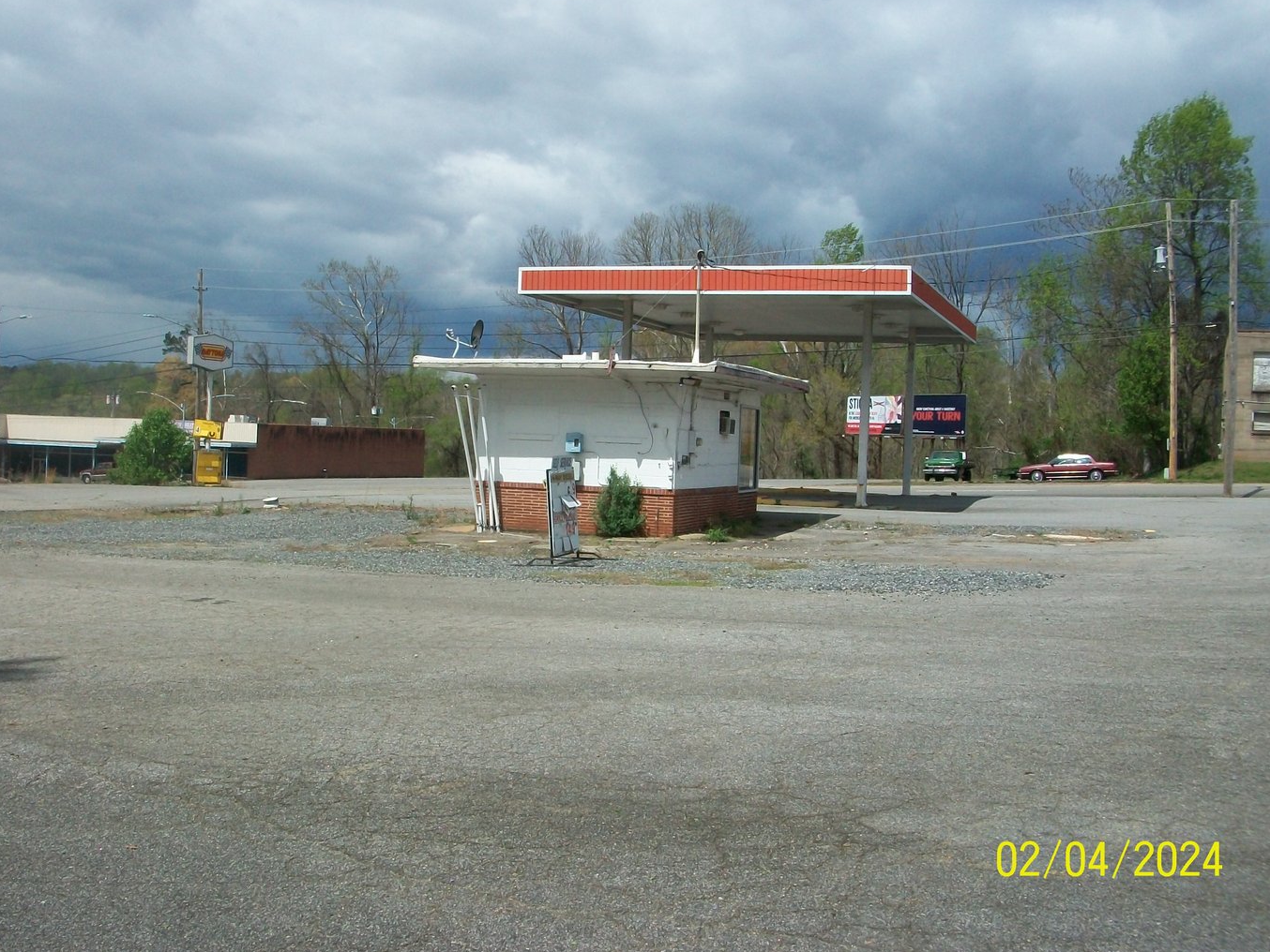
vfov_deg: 37.7
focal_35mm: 38
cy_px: 446
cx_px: 586
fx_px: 1394
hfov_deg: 48.9
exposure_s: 1/800
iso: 80
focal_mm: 5.7
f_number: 5.5
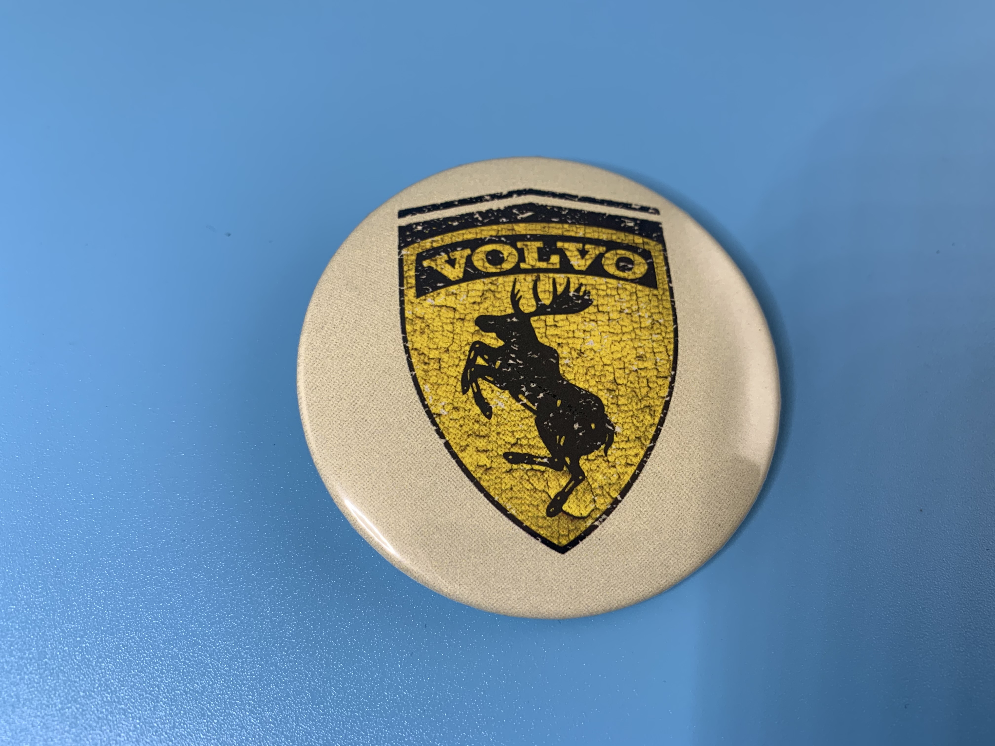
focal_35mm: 26
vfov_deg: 53.1
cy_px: 373
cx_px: 498
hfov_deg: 67.3
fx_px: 747
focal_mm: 4.25
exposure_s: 1/118
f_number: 1.8
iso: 25
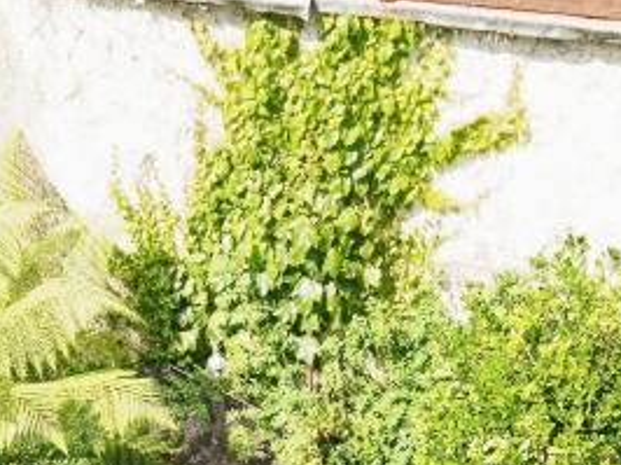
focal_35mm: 63
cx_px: 254
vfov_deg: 18.9
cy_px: 791
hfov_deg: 30.7
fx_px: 1129
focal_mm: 17
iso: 640
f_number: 10
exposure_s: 1/200
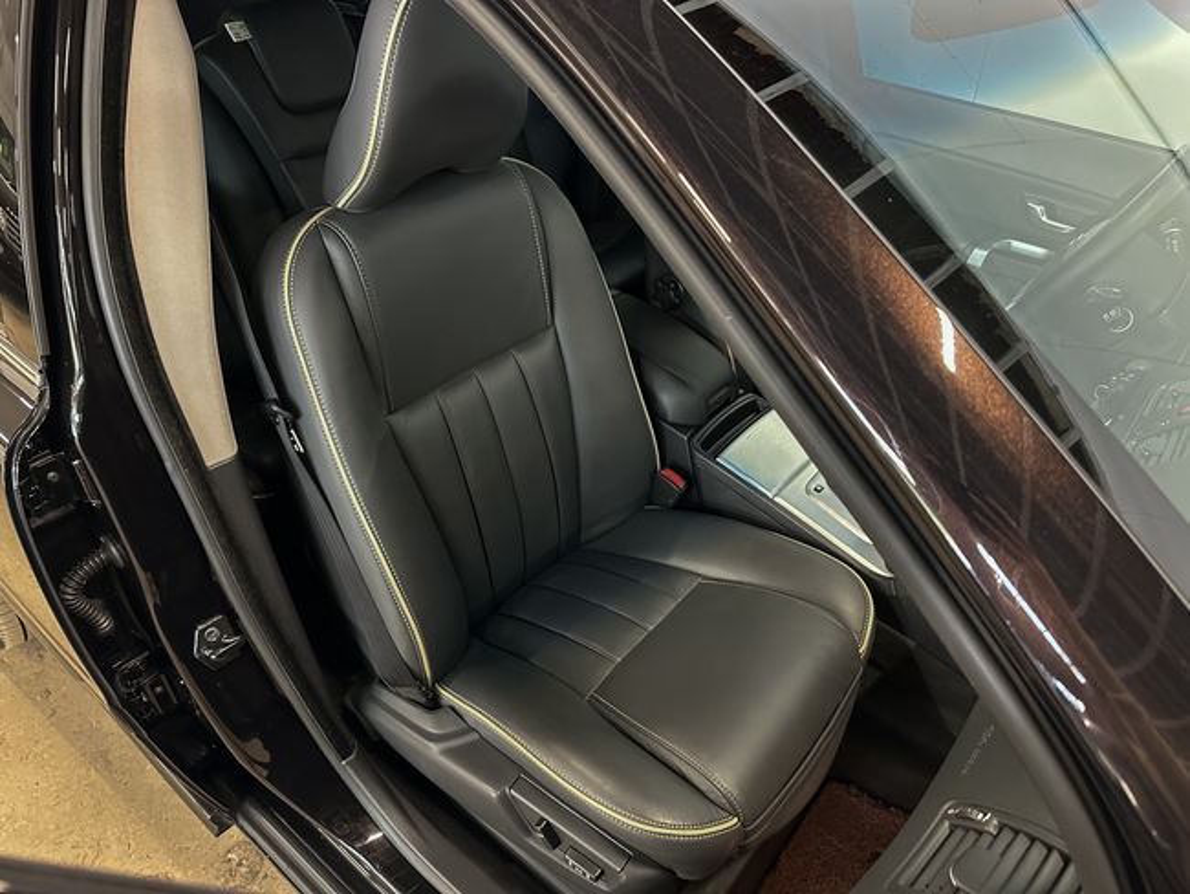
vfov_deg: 56.8
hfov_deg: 71.6
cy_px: 447
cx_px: 595
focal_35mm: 24
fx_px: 825
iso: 800
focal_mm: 6.86
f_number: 1.78
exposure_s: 1/33
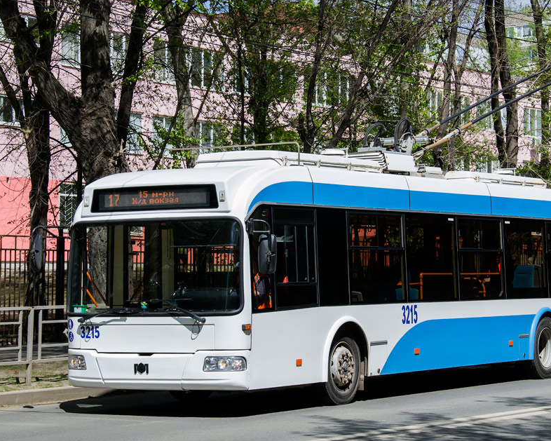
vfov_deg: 15.9
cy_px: 184
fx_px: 1577
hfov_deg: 19.8
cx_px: 306
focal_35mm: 97
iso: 400
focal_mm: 45
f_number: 8
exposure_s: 1/800
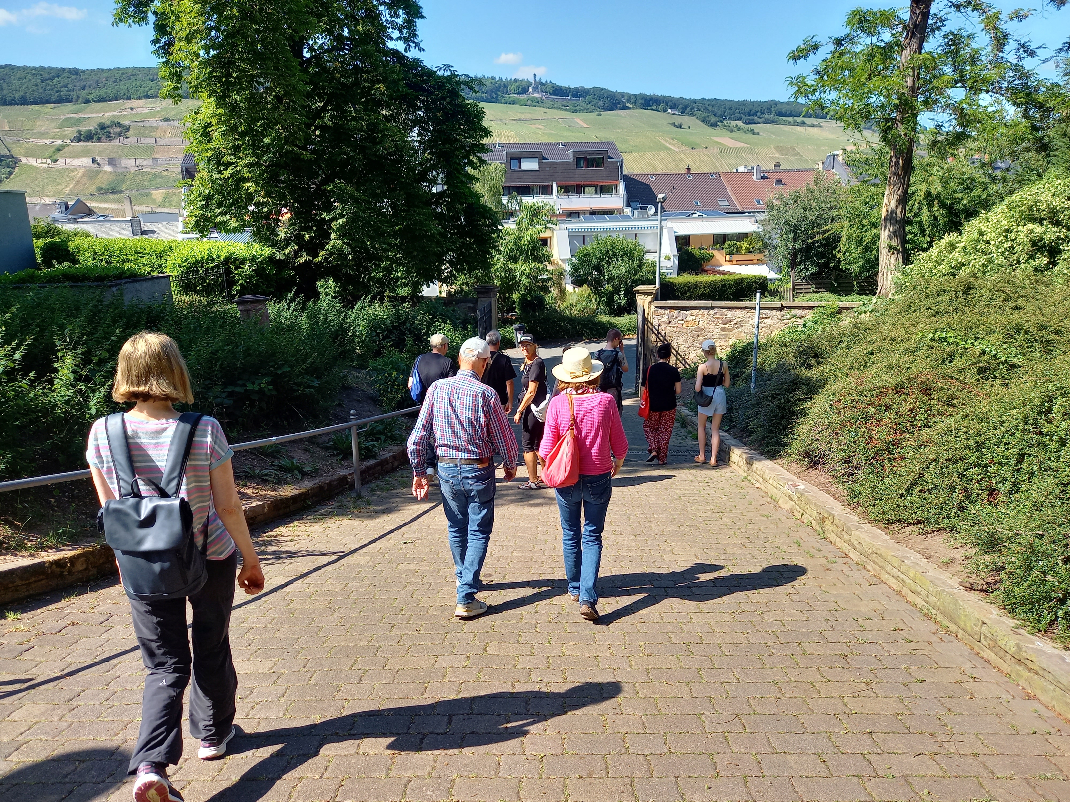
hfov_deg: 69.4
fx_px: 773
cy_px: 401
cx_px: 535
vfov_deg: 54.9
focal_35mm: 25
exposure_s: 1/407
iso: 50
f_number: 1.8
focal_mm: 4.65
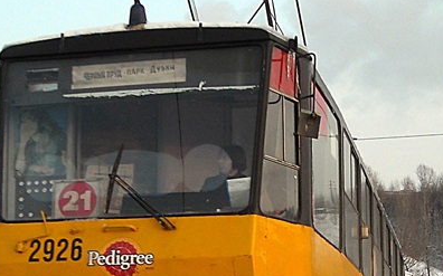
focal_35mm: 96
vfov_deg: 13.5
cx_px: 257
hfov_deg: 21.6
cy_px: 237
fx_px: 1158
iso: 64
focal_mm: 5.7
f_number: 2.8
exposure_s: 1/228
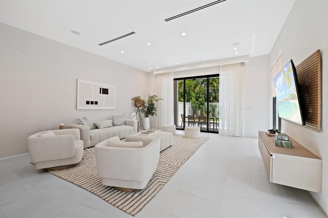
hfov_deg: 100.4
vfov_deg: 77.2
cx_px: 164
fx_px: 137
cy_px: 109
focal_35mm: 15
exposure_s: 1/15
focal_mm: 15
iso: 200
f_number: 8
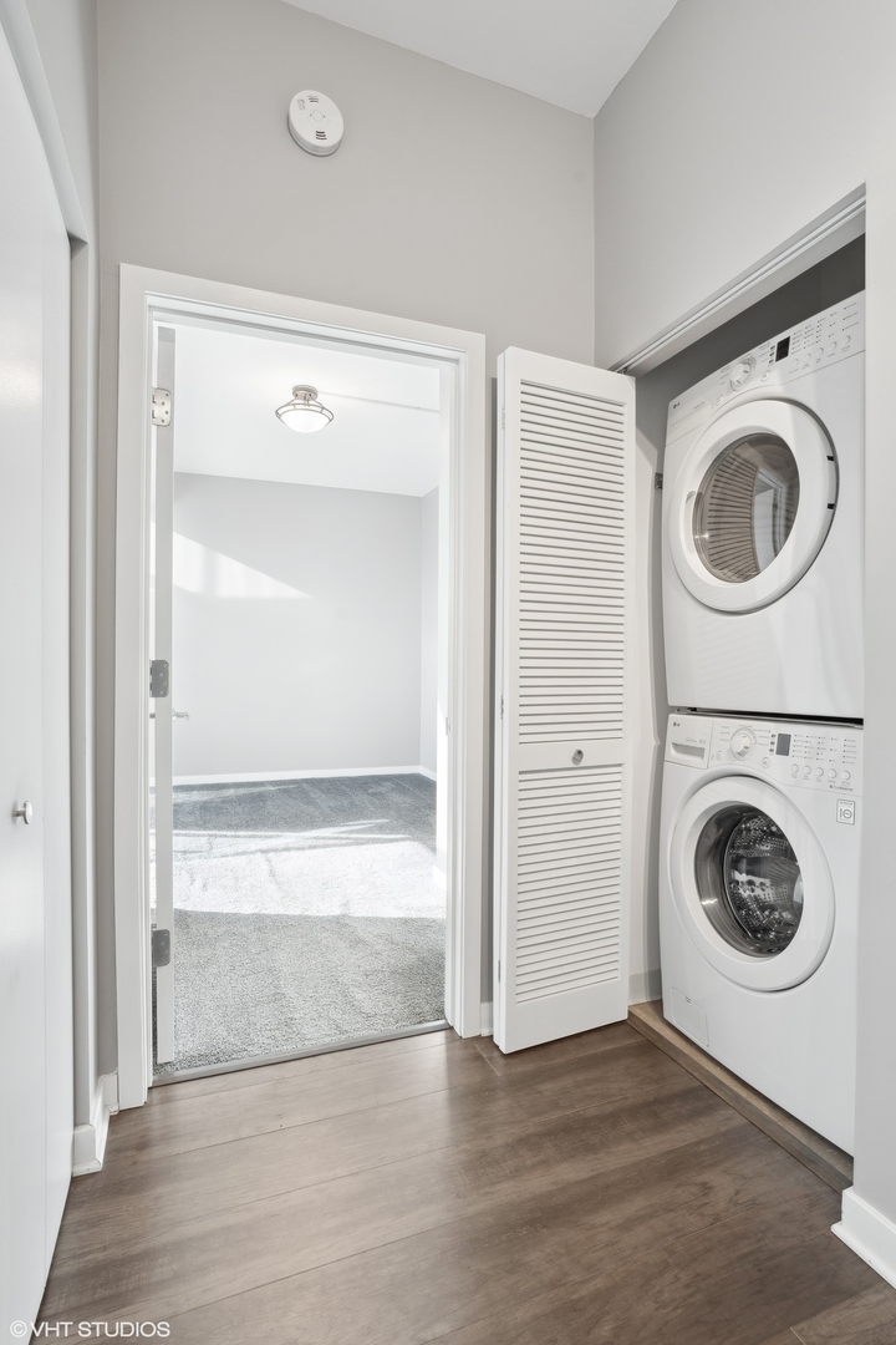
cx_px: 448
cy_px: 672
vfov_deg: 93.3
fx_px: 635
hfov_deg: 70.4
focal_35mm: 17
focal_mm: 17
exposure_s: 1/15
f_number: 9
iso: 320
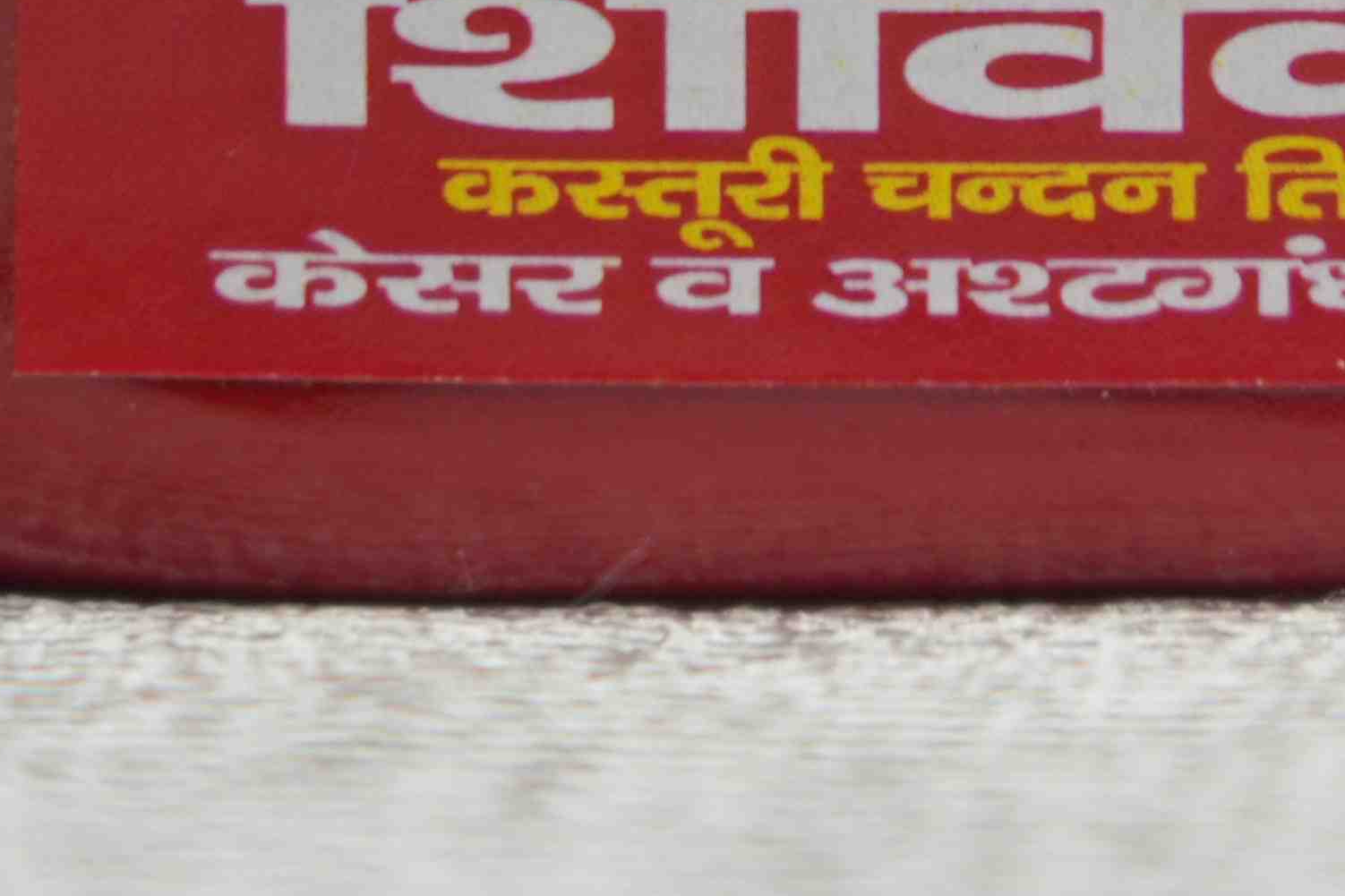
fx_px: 18304
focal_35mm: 490
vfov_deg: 2.8
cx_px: 845
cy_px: -986
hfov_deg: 4.2
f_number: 5
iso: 250
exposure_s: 1/125
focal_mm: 105
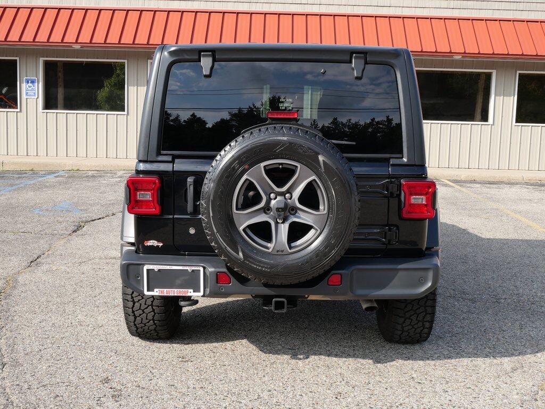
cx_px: 272
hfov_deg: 44.8
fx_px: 661
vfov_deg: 34.3
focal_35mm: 42
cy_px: 204
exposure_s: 1/250
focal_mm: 21
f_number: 8
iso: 200
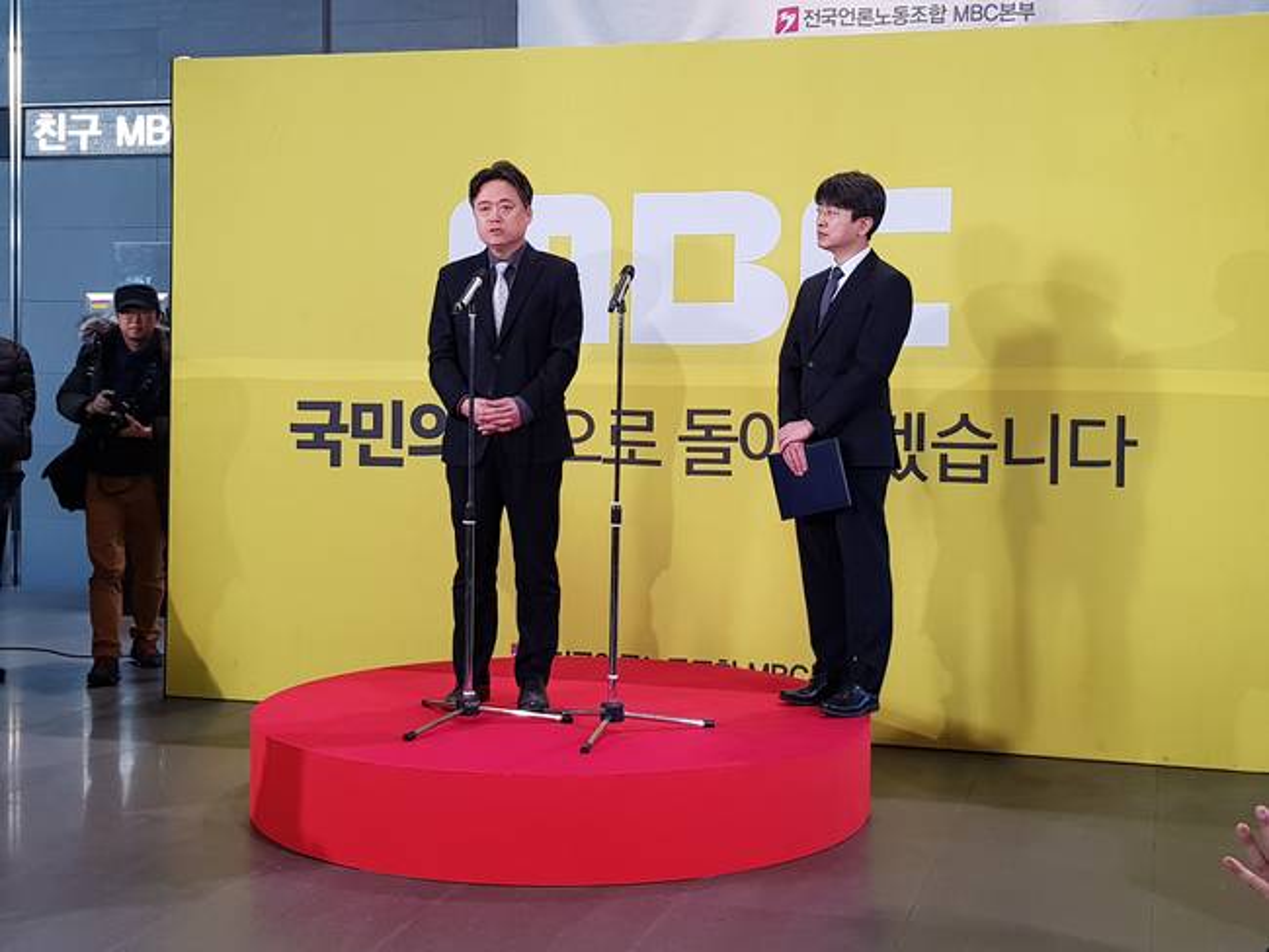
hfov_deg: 67.3
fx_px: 953
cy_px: 476
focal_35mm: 26
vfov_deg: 53.1
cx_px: 634
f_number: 1.7
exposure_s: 1/50
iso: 125
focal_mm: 4.2
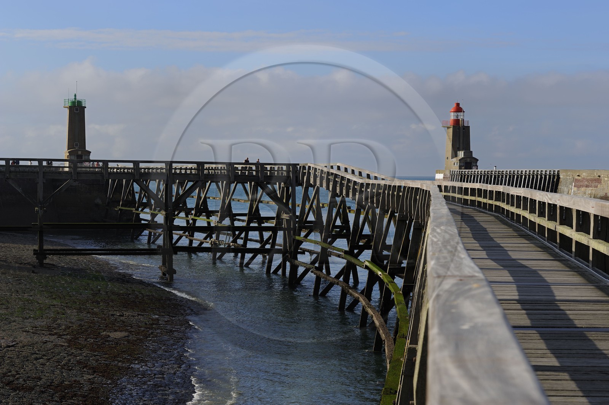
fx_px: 1454
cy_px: 202
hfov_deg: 23.7
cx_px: 304
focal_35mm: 86
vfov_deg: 15.9
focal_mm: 86
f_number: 10
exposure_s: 1/200
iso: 200
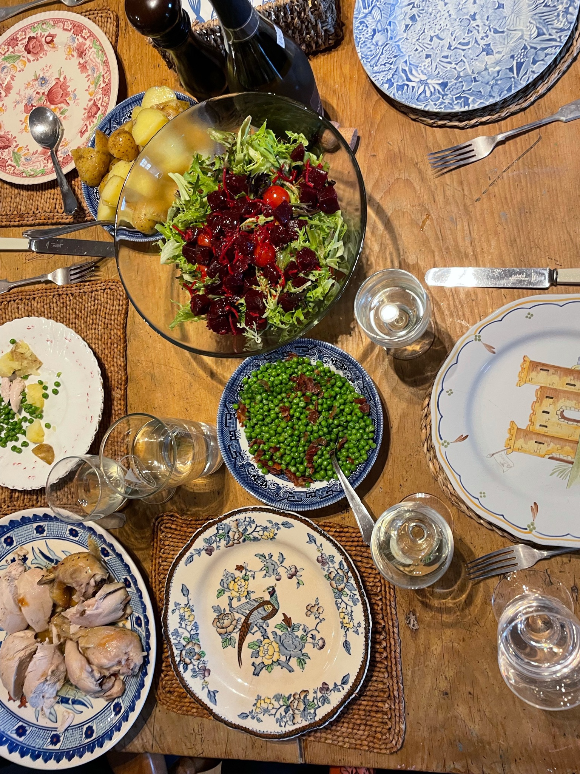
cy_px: 387
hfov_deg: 53.0
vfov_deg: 67.3
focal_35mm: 26
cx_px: 290
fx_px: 581
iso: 125
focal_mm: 4.2
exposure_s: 1/50
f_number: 1.6
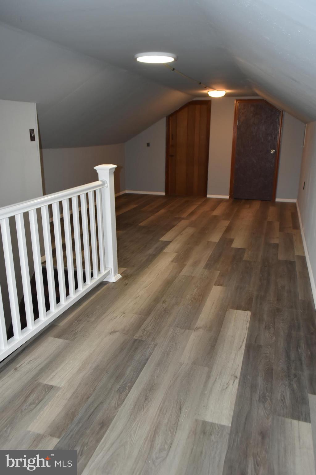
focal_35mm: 27
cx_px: 158
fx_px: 355
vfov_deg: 67.4
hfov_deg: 47.9
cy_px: 238
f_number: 4.5
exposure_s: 1/80
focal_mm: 18
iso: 800
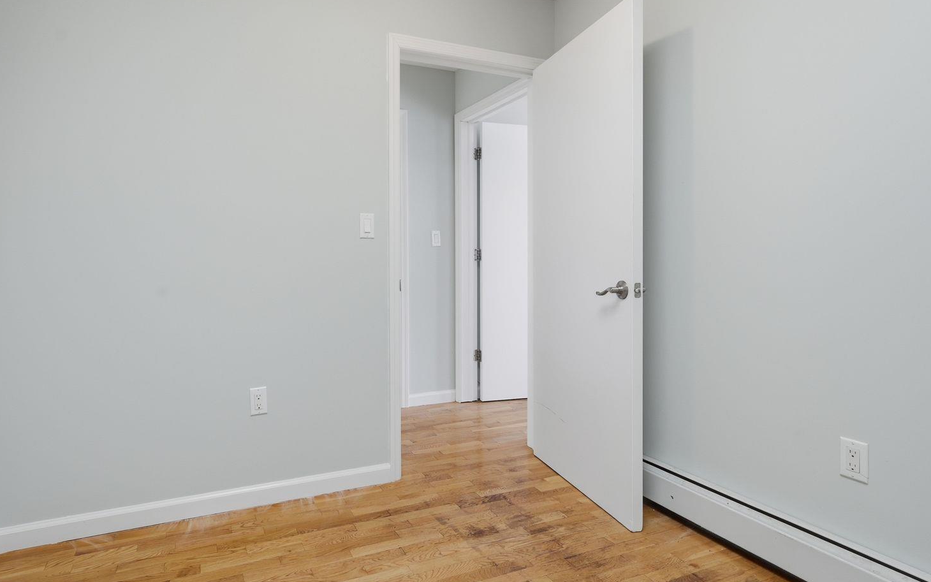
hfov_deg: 84.5
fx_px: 508
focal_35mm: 20
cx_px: 400
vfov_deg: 59.6
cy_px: 263
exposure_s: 1/25
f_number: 8
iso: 200
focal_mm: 14
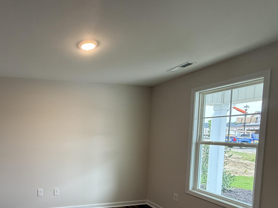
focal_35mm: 22
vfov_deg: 59.2
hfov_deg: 69.8
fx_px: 177
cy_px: 144
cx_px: 61
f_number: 2.2
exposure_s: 1/120
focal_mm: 2.22
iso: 250
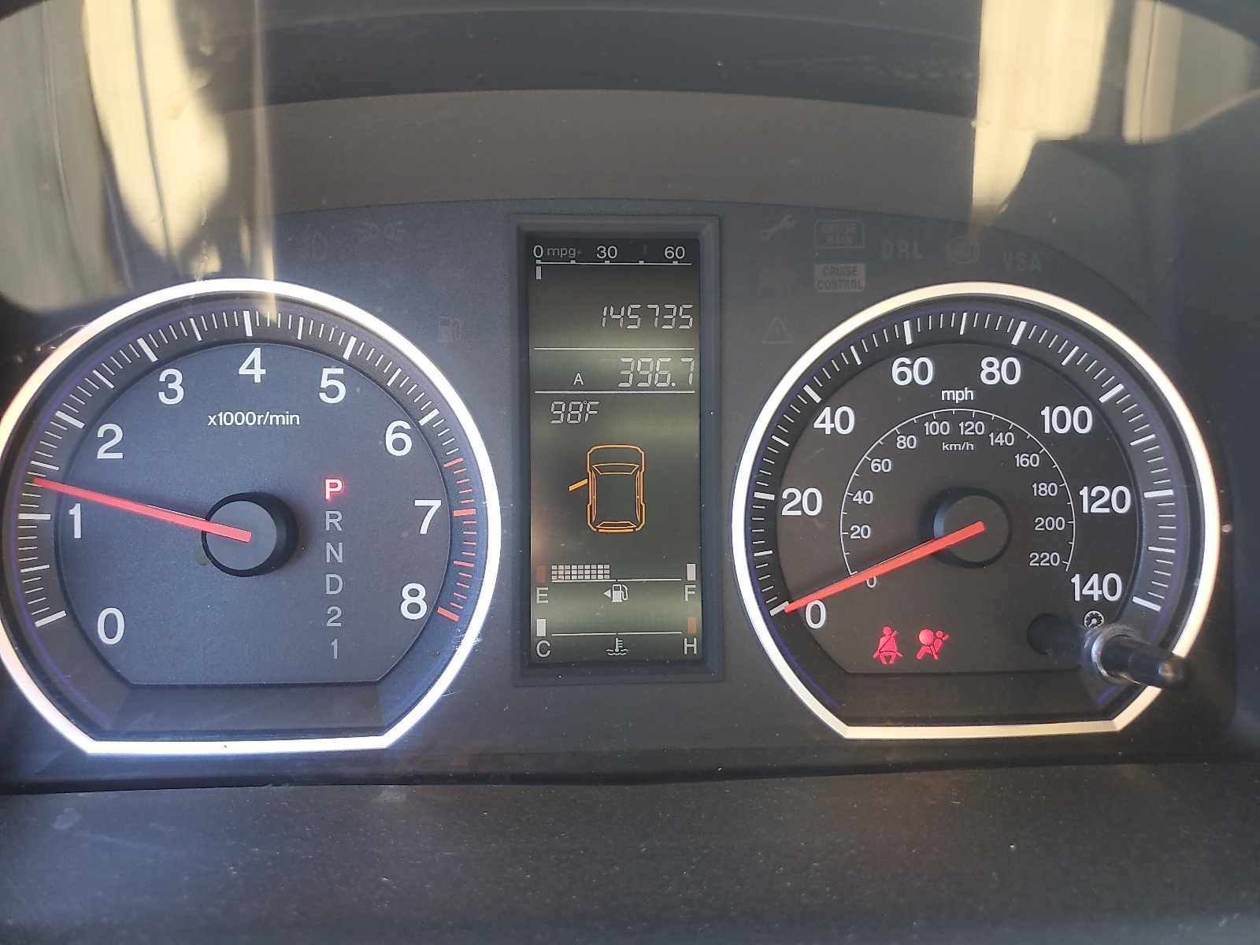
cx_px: 630
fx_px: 946
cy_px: 472
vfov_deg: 53.1
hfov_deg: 67.3
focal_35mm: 26
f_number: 1.5
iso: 80
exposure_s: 1/120
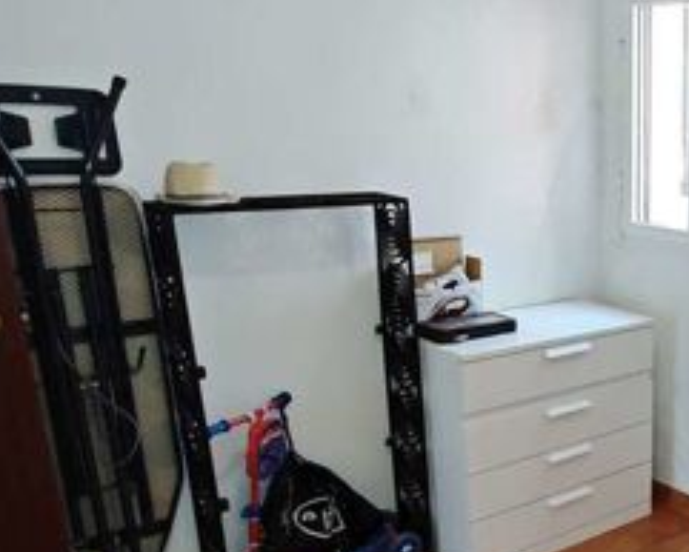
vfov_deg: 36.8
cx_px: 722
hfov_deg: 39.2
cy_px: 389
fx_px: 816
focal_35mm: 40
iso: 800
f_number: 2.2
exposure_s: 1/33.3
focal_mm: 2.16
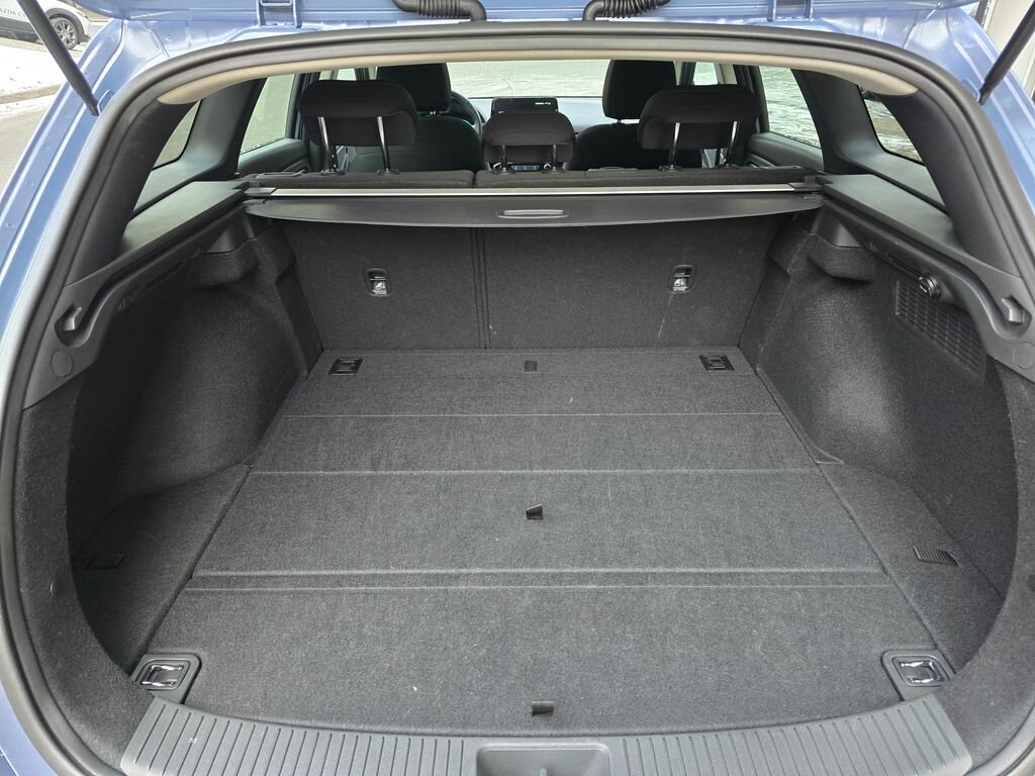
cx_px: 518
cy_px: 388
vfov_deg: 58.9
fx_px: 688
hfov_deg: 73.9
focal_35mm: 23
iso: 400
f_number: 1.7
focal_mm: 6.3
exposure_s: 1/100
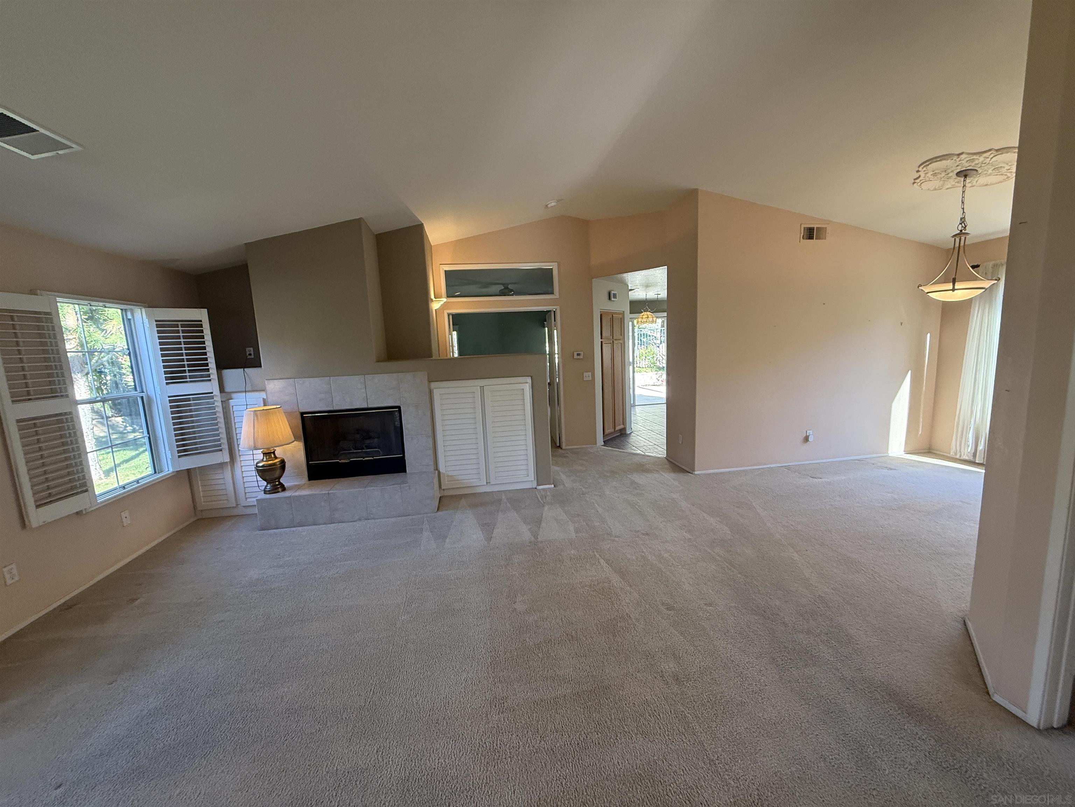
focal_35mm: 14
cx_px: 538
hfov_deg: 102.1
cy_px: 404
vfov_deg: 85.7
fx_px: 435
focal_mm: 2.22
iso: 160
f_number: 2.2
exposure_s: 1/120
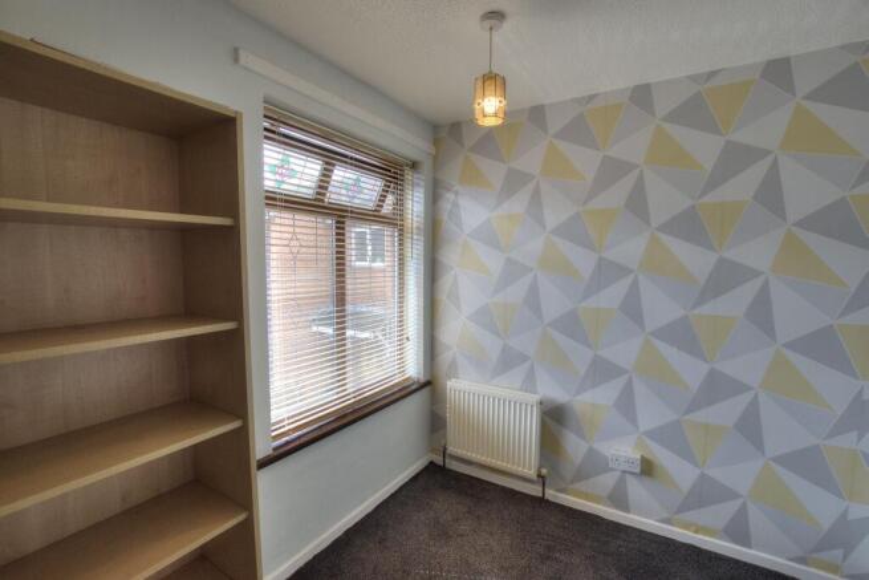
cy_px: 290
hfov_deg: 100.4
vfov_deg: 77.4
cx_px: 434
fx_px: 362
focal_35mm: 15
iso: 400
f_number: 8
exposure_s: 1/80
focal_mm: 10
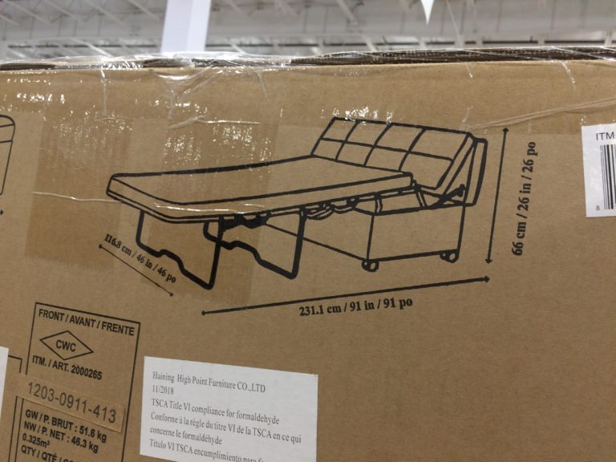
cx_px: 308
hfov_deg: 61.7
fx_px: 516
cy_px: 231
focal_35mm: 29
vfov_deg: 48.2
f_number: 2.2
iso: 100
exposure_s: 1/30
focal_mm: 4.15
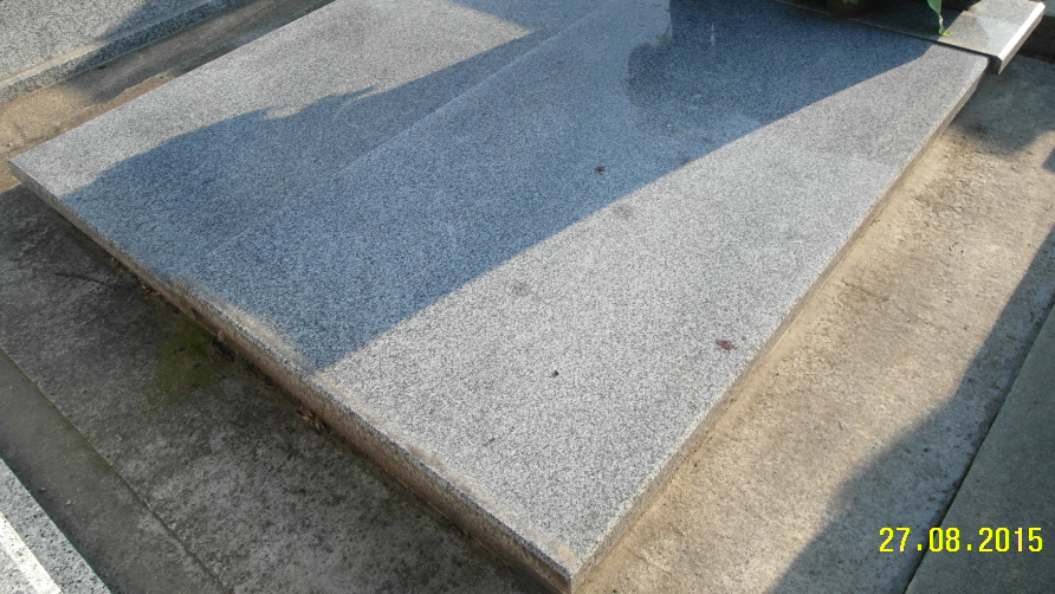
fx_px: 839
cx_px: 523
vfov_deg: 38.4
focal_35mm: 30
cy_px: 182
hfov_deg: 64.3
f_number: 3.9
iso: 80
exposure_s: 1/350
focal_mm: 5.2
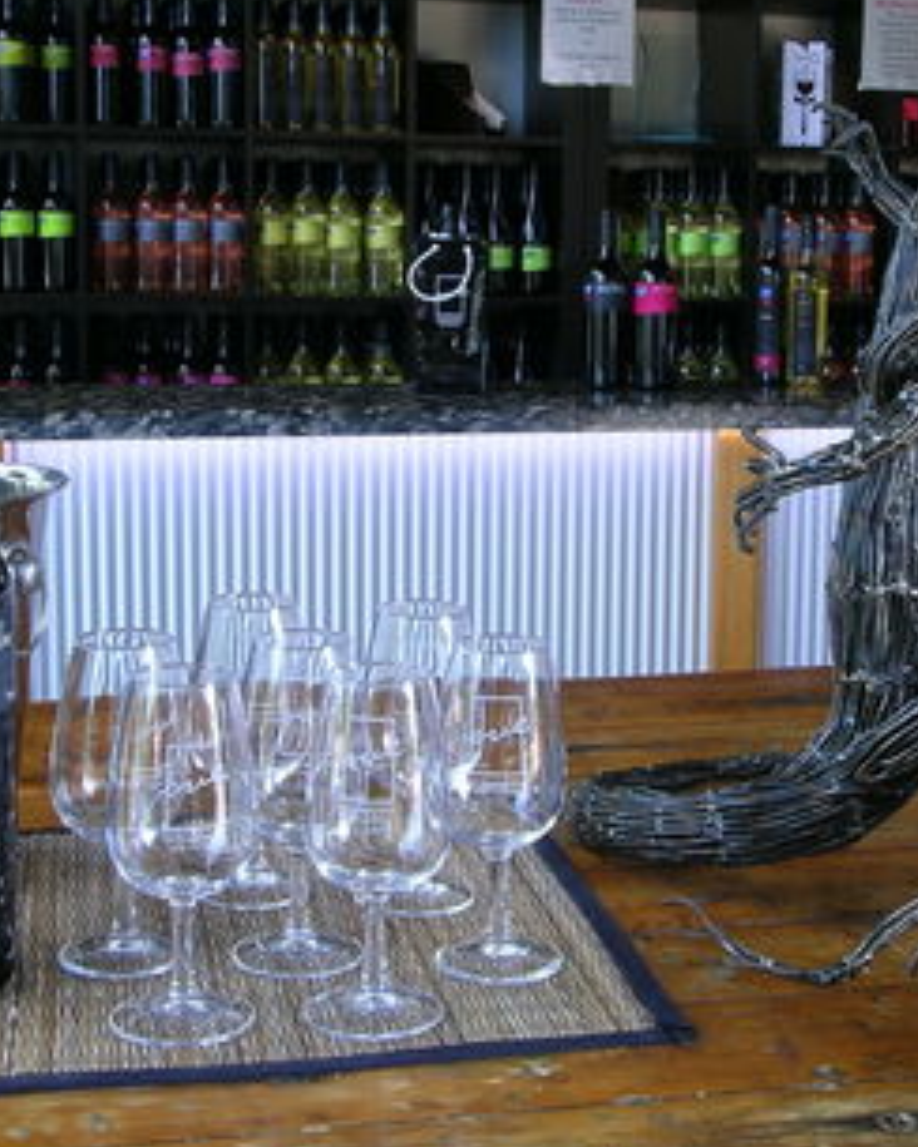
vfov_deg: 31.4
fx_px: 2038
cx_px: 512
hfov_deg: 25.4
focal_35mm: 60
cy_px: 496
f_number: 7.8
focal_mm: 8
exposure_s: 1
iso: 50
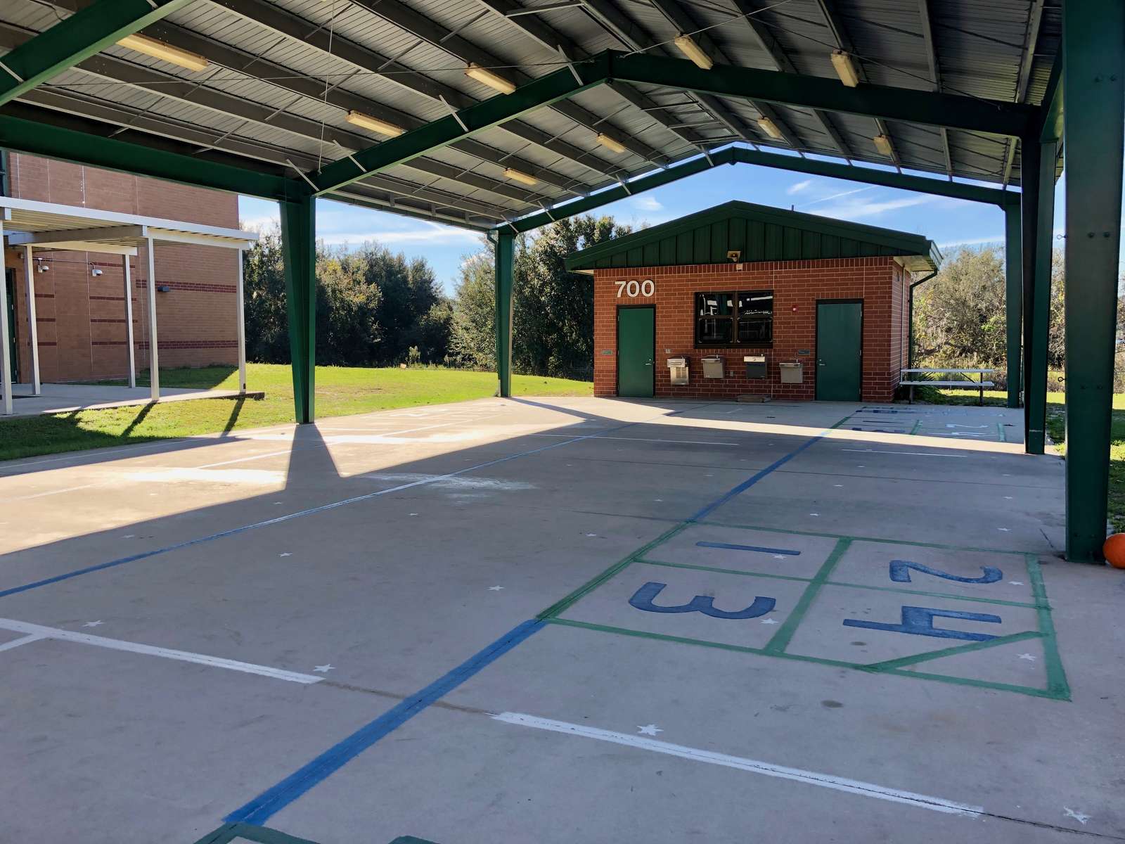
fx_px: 910
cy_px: 422
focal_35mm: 28
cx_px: 562
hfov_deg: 63.4
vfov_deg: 49.7
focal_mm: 4
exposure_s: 1/521
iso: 20
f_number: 1.8
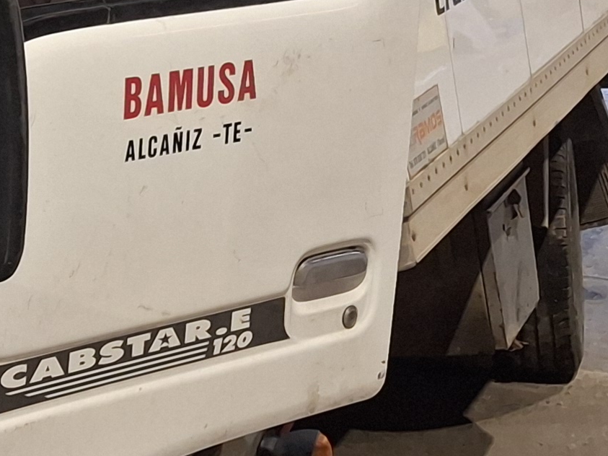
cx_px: -68
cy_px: -113
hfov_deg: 15.8
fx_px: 2125
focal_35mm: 121
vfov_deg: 11.9
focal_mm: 4.69
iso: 320
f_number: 1.8
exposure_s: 1/50
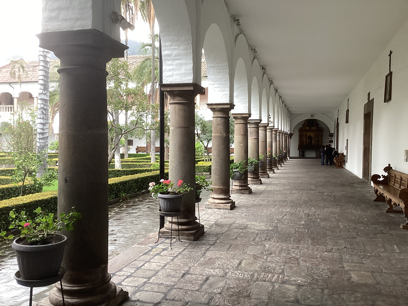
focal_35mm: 31
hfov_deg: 58.4
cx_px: 204
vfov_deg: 45.4
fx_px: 365
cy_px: 153
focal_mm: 3.3
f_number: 2.4
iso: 80
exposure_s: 1/60
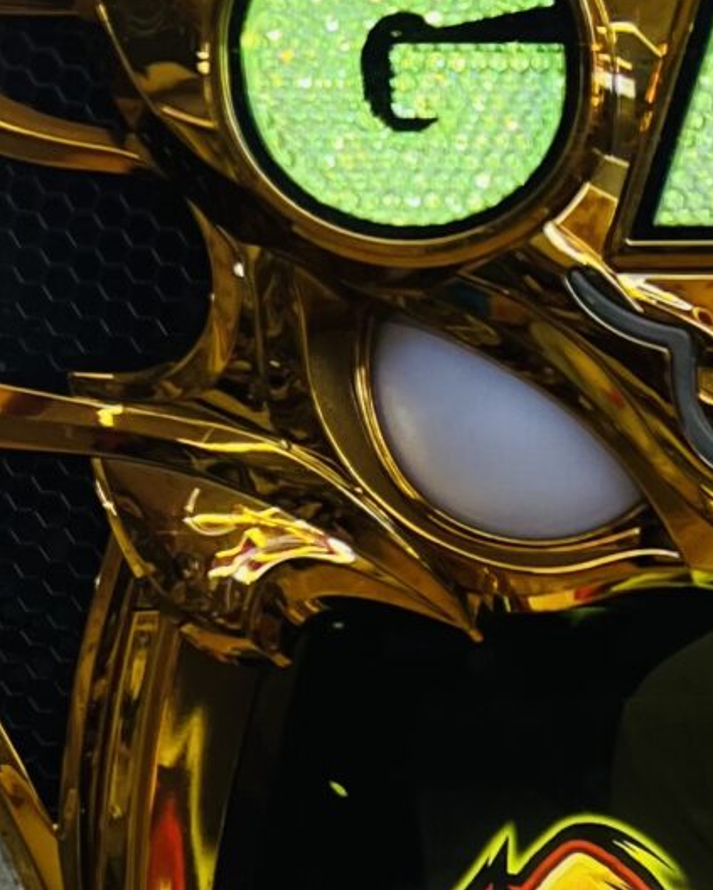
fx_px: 3242
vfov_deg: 13.5
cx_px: 1050
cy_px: 1758
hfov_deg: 12.0
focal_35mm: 123
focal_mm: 5.7
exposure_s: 1/106
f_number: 1.5
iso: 50
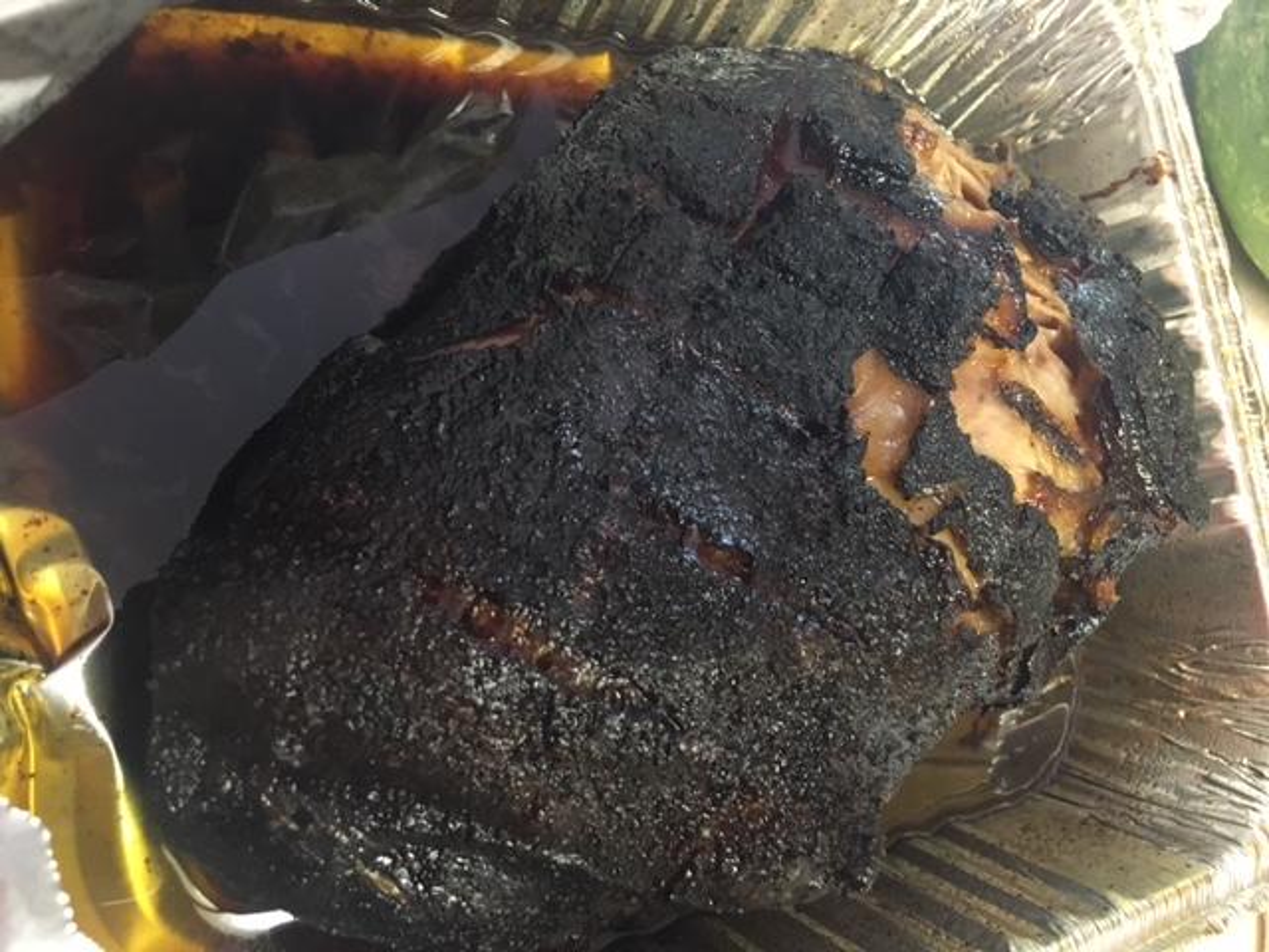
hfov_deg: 61.7
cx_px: 634
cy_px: 476
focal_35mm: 29
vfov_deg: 48.2
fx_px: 1063
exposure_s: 1/17
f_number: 2.2
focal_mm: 4.15
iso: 200
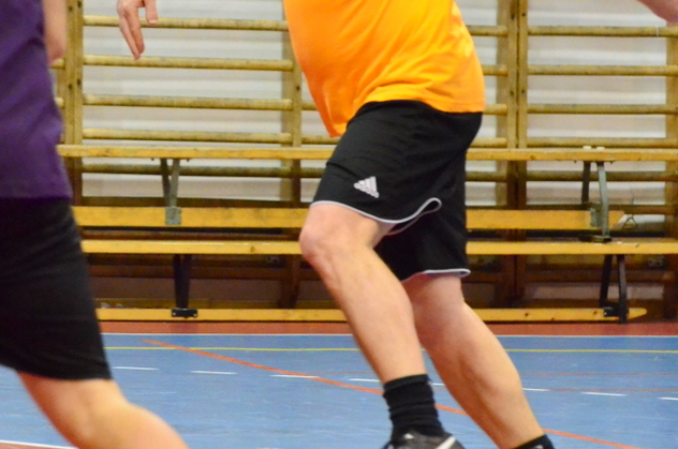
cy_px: 163
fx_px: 5997
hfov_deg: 6.5
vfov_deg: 4.3
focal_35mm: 319
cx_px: 101
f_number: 5
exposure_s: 1/500
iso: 6400
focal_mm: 112
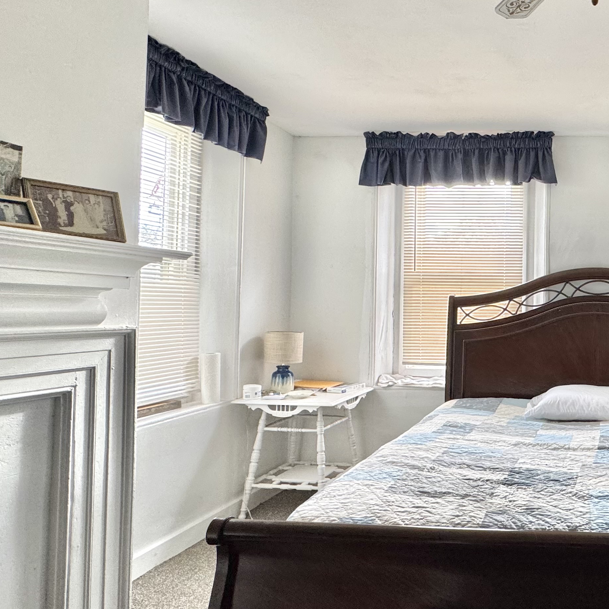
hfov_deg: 51.0
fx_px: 537
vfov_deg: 59.1
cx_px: 566
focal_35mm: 27
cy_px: 304
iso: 200
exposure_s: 1/99
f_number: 2.2
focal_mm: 2.22
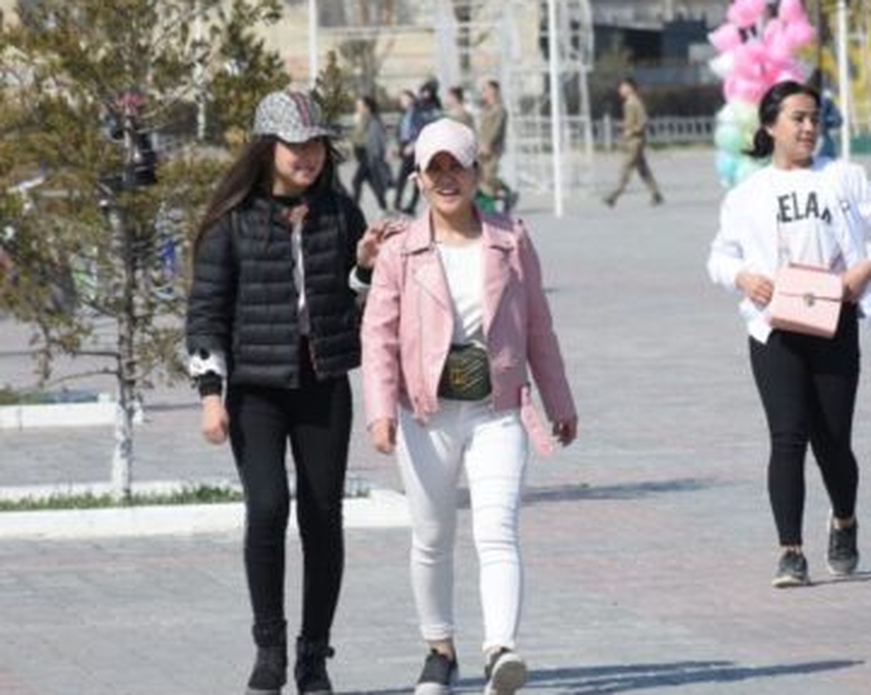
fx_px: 10558
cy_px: 398
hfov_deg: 4.7
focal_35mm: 410
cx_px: 596
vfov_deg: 3.8
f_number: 5.6
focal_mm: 140
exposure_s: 1/500
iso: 100
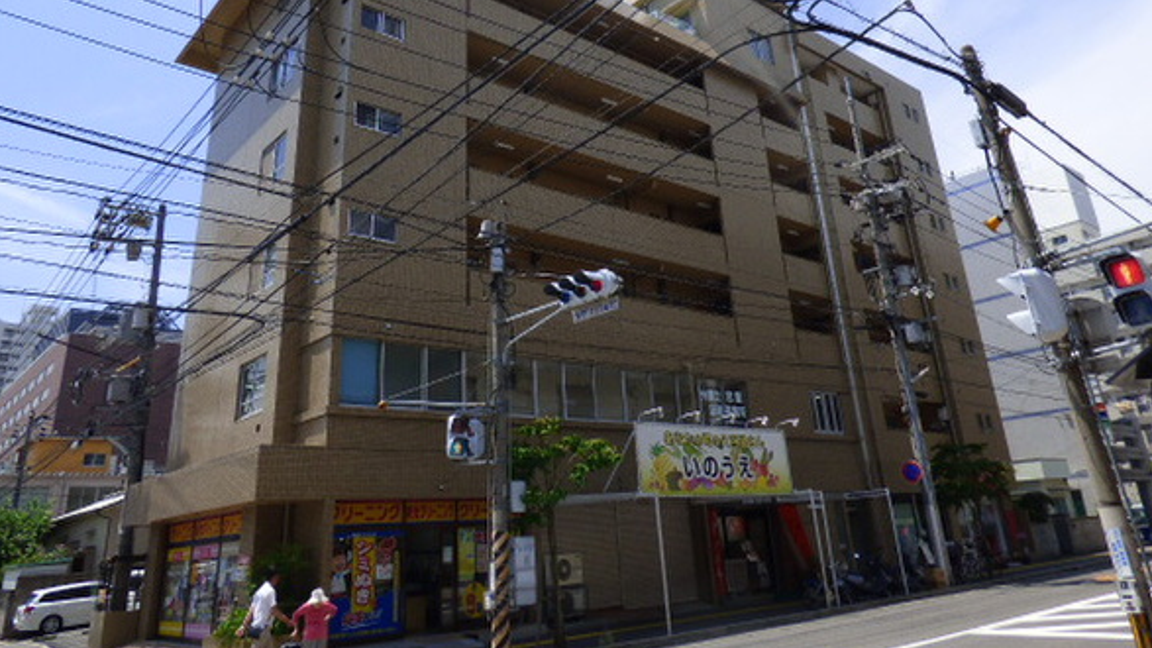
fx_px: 794
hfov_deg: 71.9
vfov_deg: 43.3
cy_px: 184
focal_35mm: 26
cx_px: 569
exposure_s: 1/1600
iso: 100
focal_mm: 3.58
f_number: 2.8
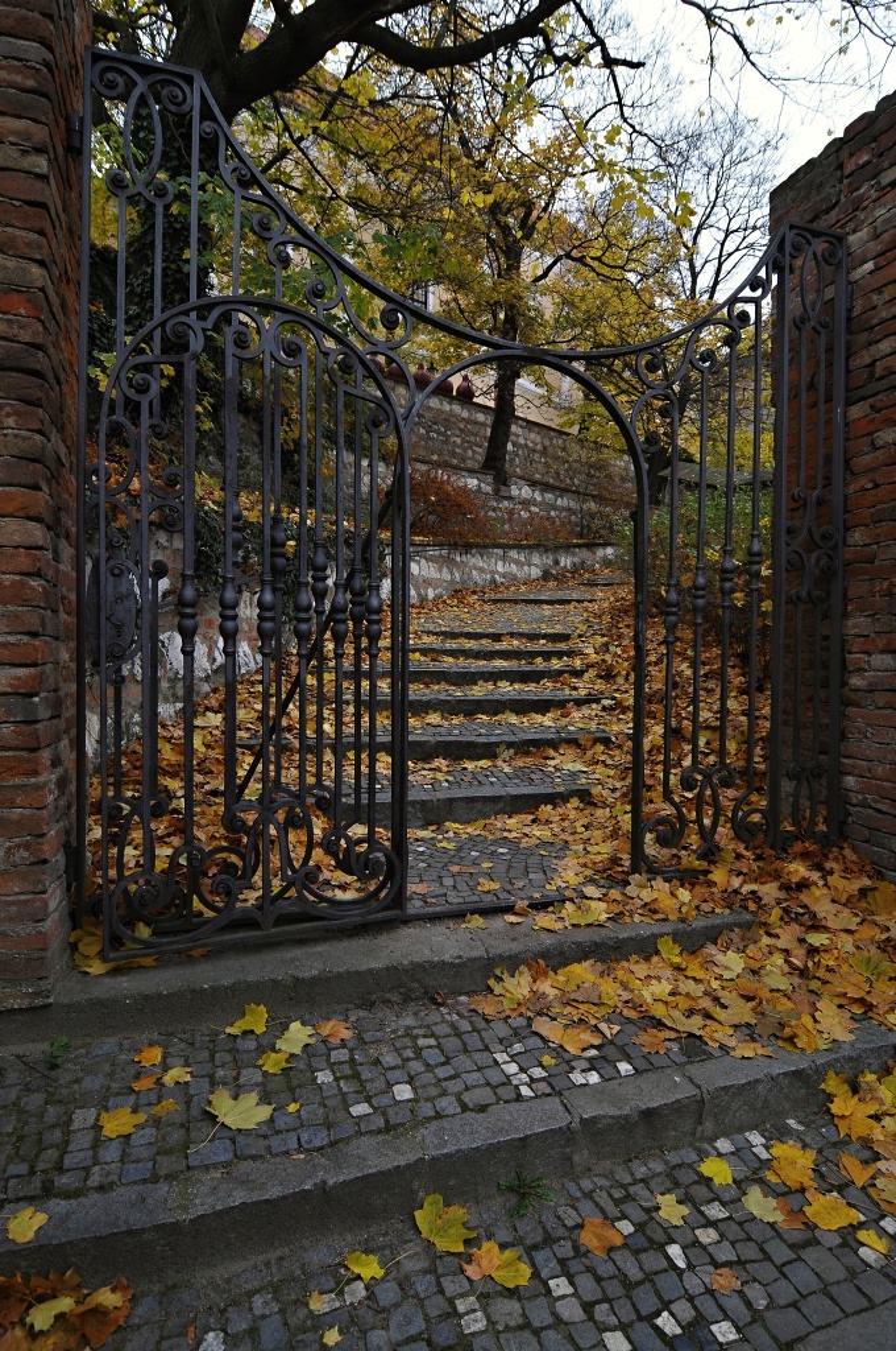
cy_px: 676
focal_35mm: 18
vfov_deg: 90.1
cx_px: 448
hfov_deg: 67.2
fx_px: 674
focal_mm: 12
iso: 200
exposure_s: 1/80
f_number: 5
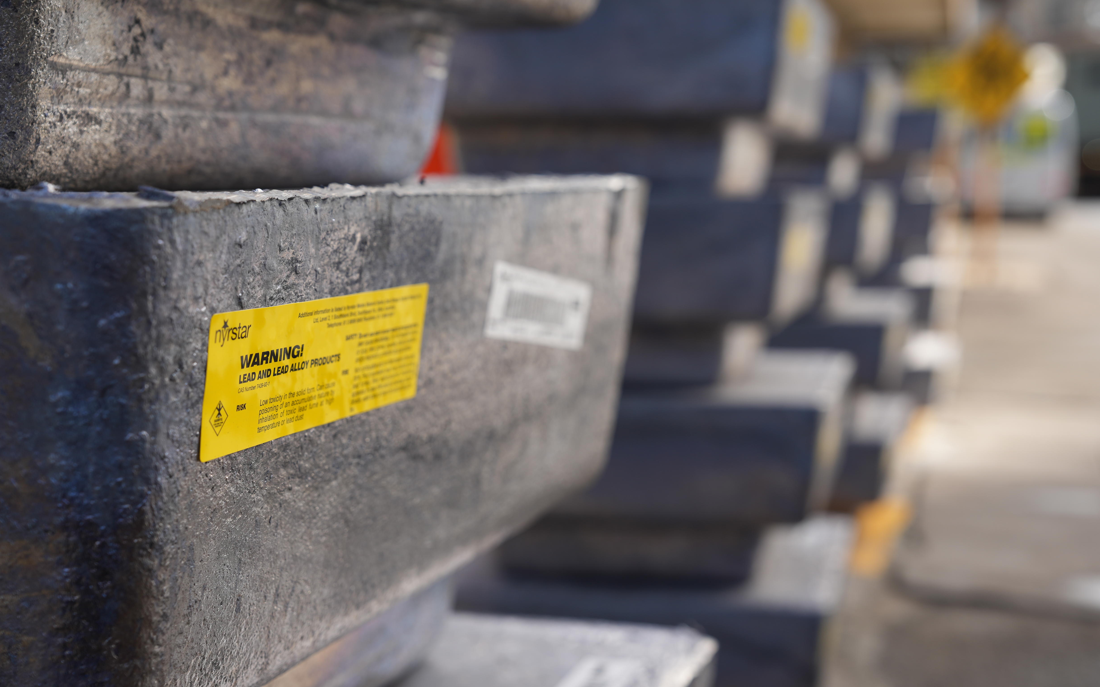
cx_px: 558
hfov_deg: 37.5
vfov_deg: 24.0
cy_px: 336
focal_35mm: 54
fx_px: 1619
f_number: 4.5
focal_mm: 52
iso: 100
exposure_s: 1/250
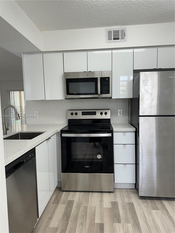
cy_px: 116
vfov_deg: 71.6
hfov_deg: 56.8
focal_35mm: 24
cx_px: 88
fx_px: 162
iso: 100
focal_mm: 6.76
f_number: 1.78
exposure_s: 1/120
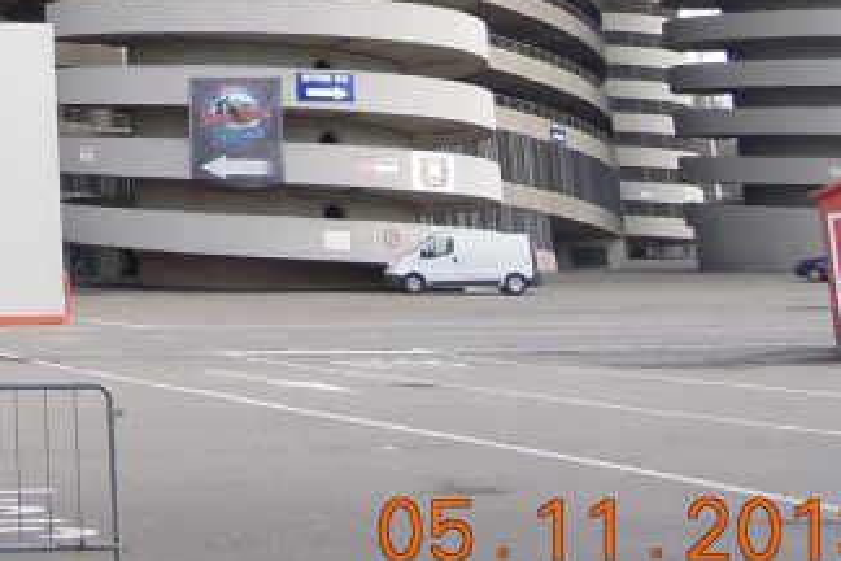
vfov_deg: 16.0
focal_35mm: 79
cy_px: -257
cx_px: -314
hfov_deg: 22.4
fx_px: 1845
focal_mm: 4.3
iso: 160
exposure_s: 1/640
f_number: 2.8
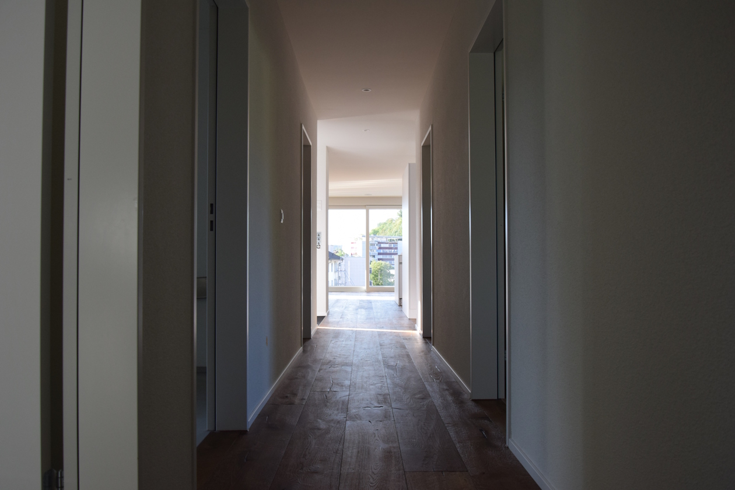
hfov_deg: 67.4
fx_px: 551
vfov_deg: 47.9
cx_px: 368
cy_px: 245
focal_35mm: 27
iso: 400
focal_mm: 18
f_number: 5.6
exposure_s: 1/125
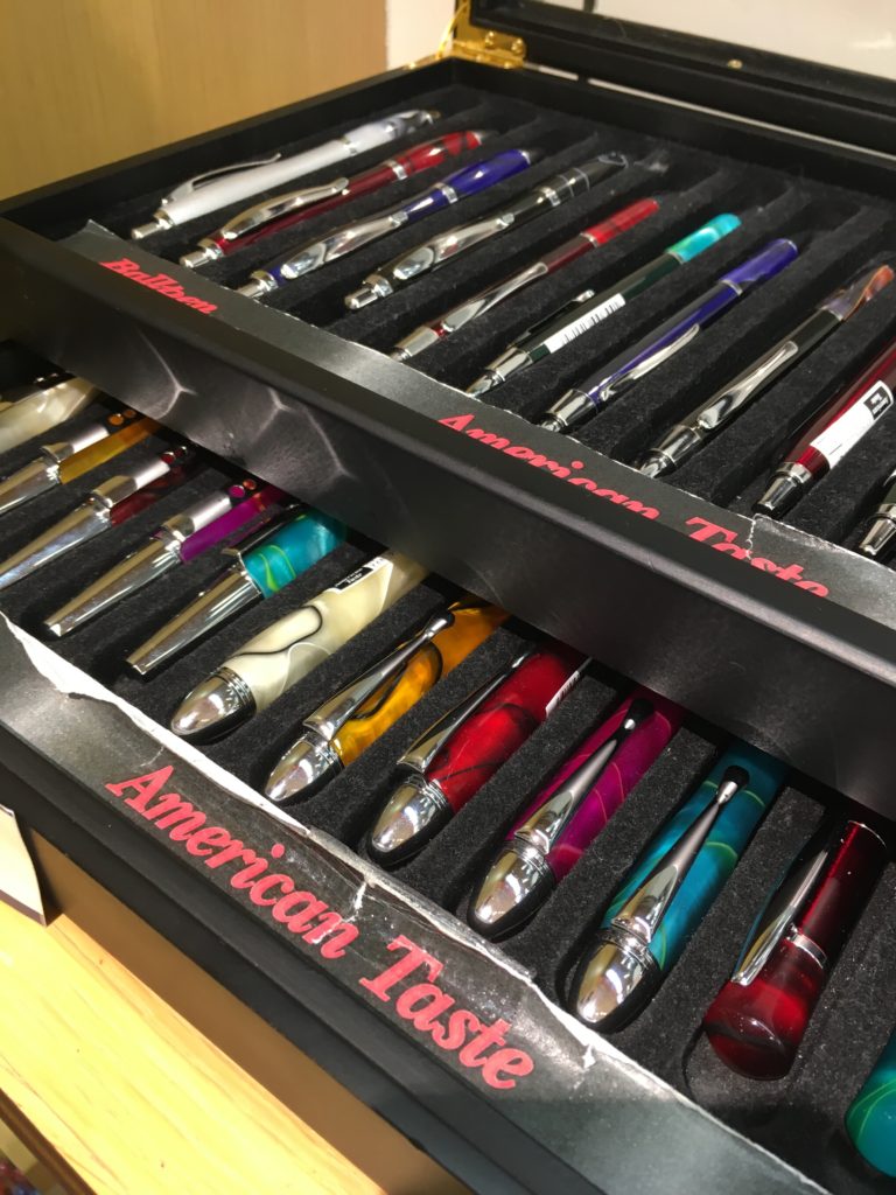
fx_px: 1001
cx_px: 448
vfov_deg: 61.7
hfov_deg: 48.2
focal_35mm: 29
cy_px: 598
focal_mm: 4.15
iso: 64
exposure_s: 1/30
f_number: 2.2
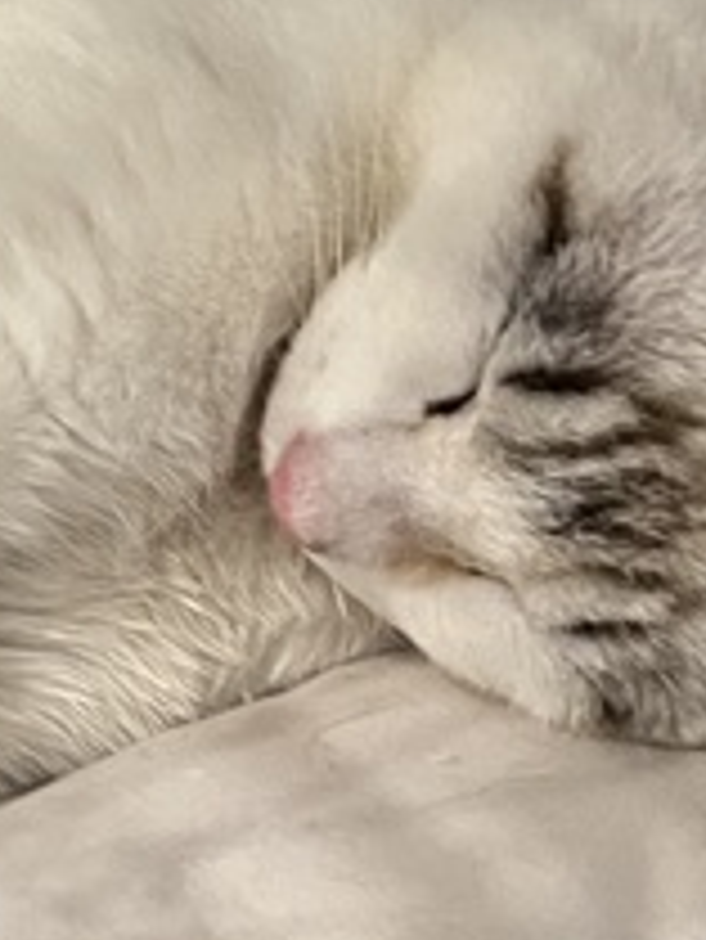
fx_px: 3314
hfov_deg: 11.8
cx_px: -211
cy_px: -97
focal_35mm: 122
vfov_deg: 15.7
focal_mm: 5.1
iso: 320
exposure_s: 1/50
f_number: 1.6
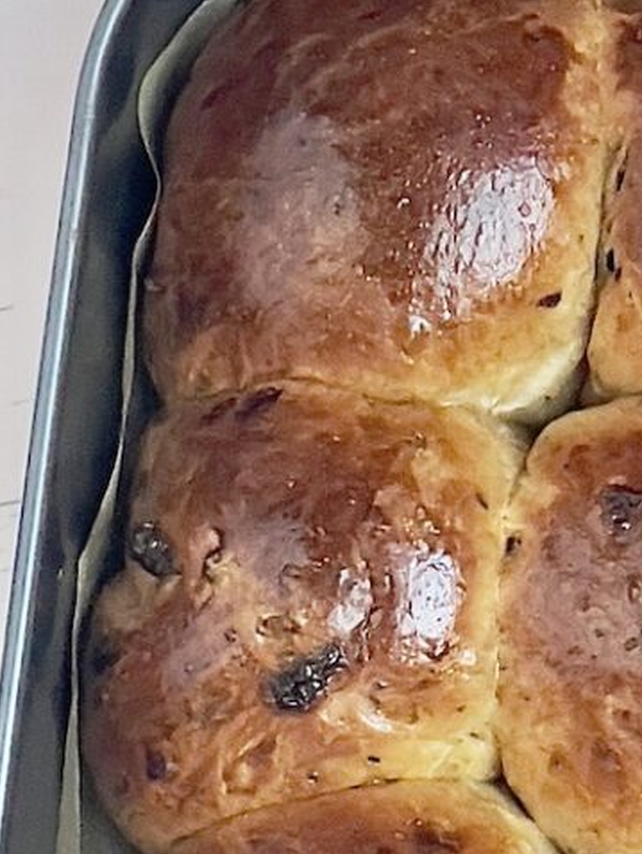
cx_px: 969
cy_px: 829
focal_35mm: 167
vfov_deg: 11.7
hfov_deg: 8.7
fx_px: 4126
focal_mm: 6
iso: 500
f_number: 2
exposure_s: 1/60
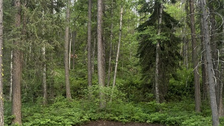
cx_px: 111
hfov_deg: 47.4
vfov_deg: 27.2
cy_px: 97
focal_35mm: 43
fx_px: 255
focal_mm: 5.96
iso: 200
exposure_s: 1/60
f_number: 1.6
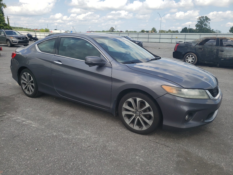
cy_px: 88
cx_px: 116
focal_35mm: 26
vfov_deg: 53.1
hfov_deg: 67.3
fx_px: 175
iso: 50
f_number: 1.5
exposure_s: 1/2000
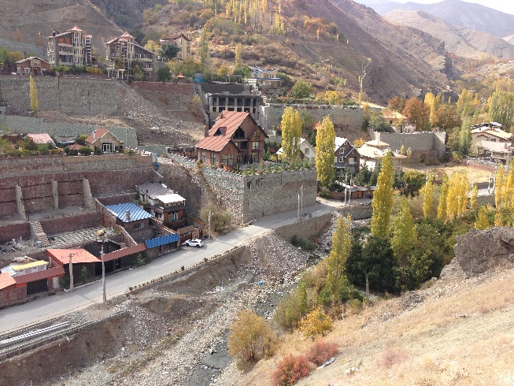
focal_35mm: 33
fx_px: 490
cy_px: 193
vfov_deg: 43.0
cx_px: 257
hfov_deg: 55.3
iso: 50
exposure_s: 1/695
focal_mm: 4.12
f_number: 2.4
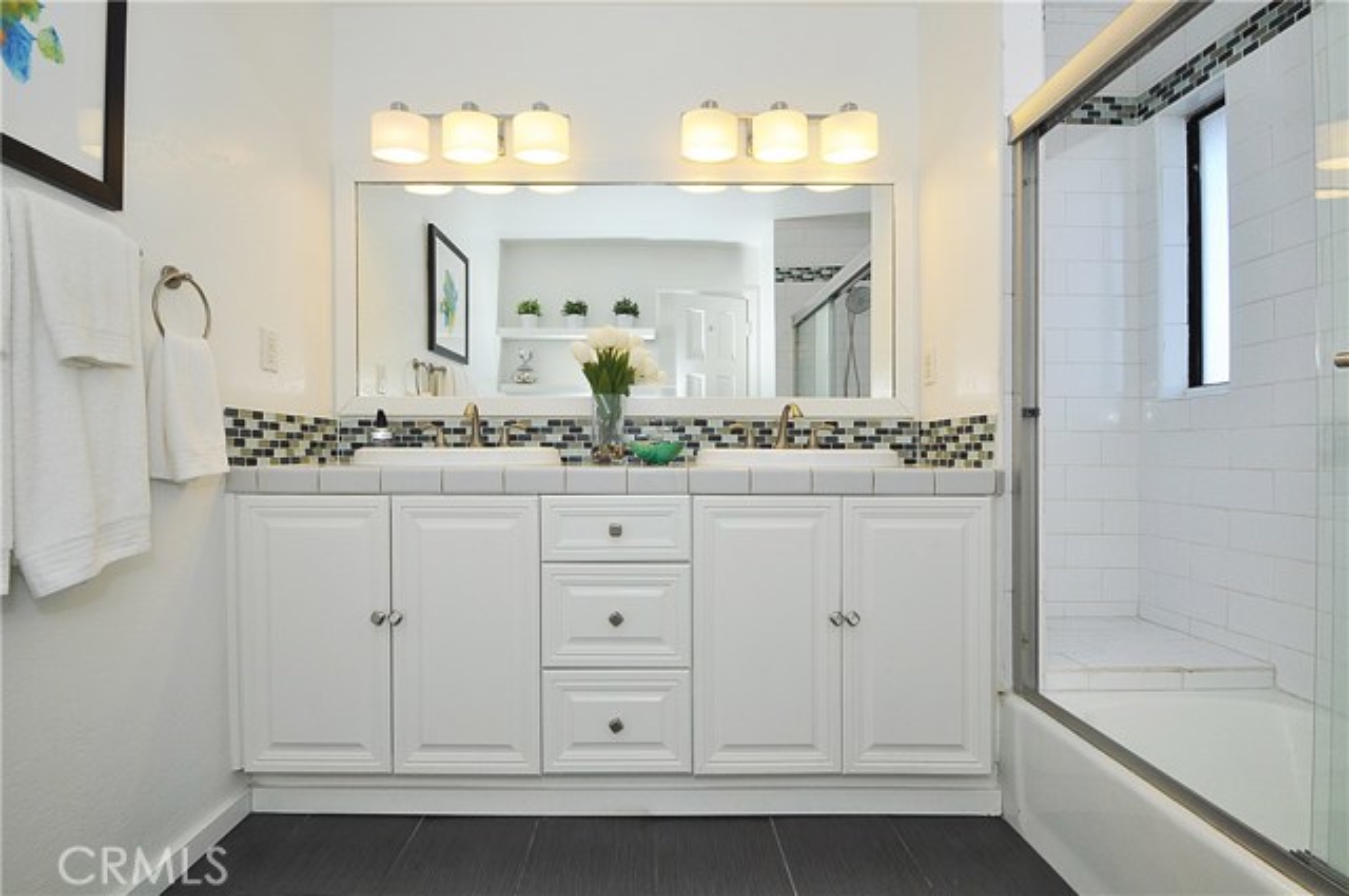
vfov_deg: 77.2
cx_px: 674
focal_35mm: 15
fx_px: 561
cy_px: 448
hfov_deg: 100.5
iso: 320
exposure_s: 1/60
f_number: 11
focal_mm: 10
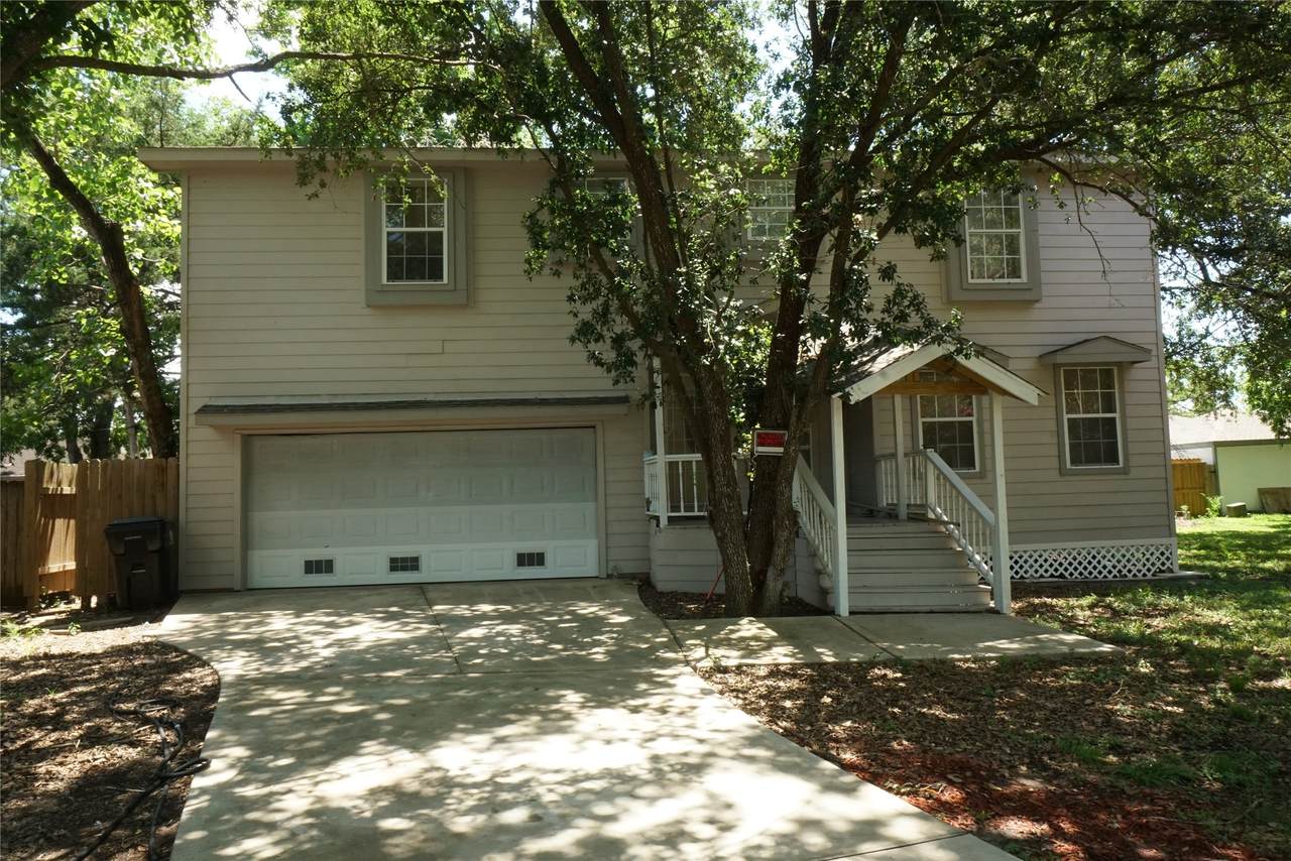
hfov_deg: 78.6
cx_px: 646
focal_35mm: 22
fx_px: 789
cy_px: 430
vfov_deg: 57.3
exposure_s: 1/40
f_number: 22
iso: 800
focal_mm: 15
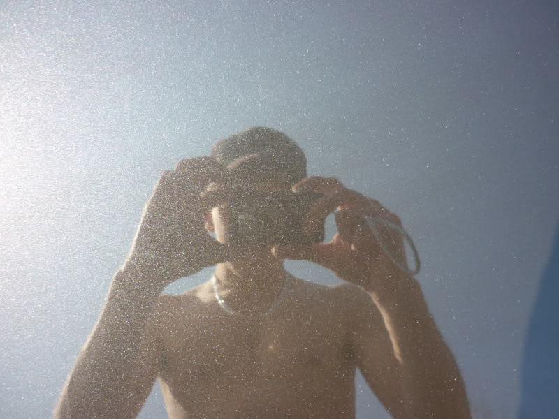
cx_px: 280
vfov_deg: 42.9
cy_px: 210
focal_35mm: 33
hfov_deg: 55.4
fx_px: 533
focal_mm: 5.5
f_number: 2.8
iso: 80
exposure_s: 1/125
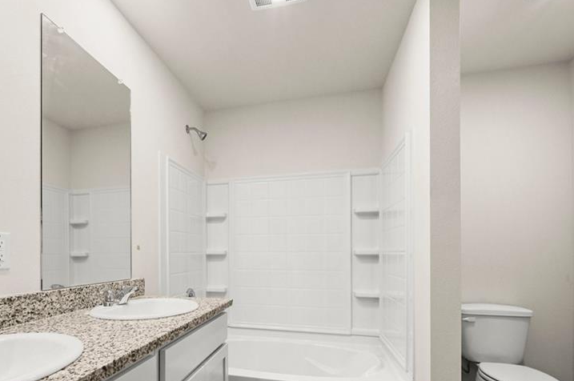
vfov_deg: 60.3
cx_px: 228
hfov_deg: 83.0
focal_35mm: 20
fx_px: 318
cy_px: 255
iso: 200
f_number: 10
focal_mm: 14
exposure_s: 1/4
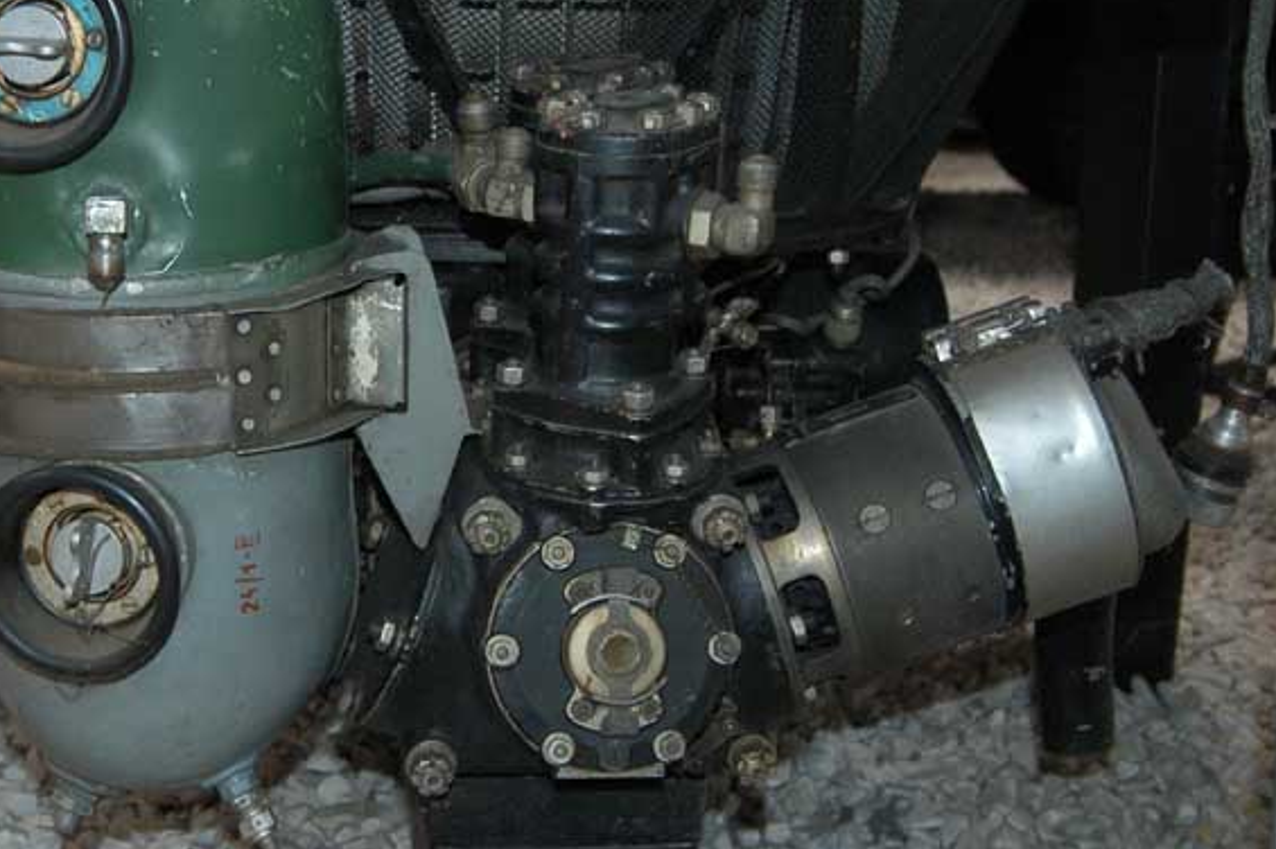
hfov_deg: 38.4
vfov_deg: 26.4
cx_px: 416
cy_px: 332
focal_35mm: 51
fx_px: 1807
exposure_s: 1/60
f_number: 5
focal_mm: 24
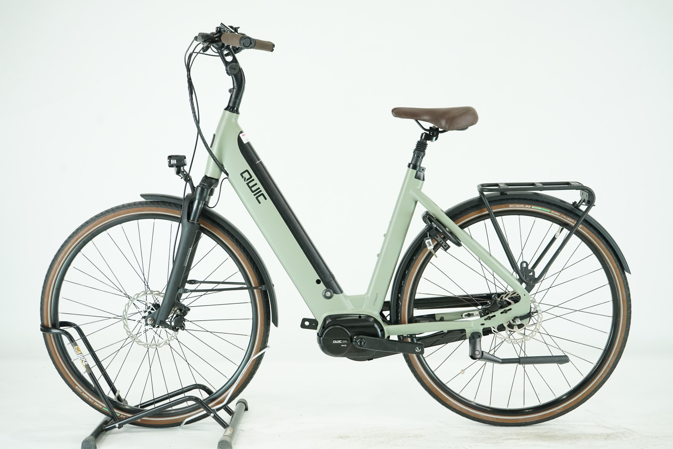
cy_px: 224
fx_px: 935
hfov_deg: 39.6
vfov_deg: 27.0
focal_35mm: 50
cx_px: 336
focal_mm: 50
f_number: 5.6
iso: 2500
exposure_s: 1/200
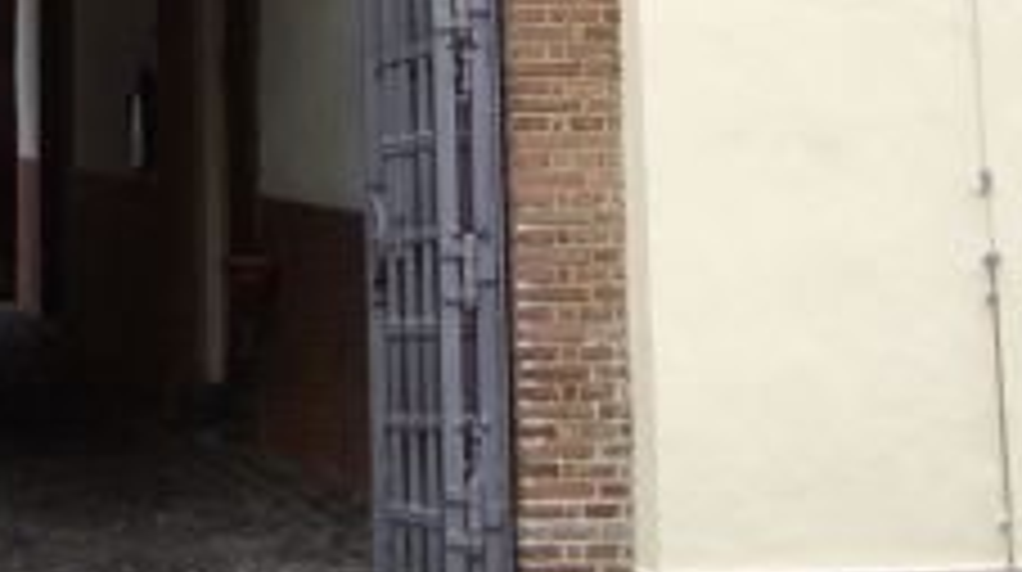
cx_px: 18
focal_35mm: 101
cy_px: -356
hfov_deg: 20.5
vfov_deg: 11.3
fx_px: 2734
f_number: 2.6
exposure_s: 1/60
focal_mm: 5.8
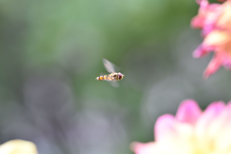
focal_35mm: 135
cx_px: 116
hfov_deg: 15.2
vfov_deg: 10.2
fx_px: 866
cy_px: 77
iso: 500
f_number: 5
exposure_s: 1/320
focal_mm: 90
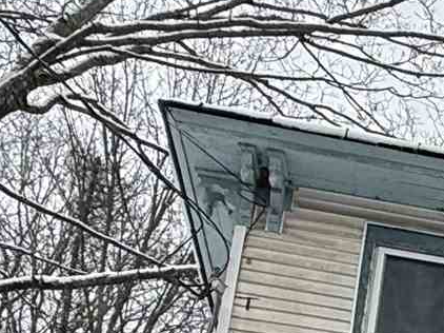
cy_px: 710
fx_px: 1308
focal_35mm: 102
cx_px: 771
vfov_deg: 12.4
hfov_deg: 16.5
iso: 50
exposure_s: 1/579
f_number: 2.2
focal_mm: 2.22
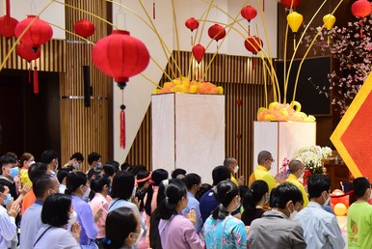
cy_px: 158
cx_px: 304
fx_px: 662
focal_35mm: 64
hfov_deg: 30.5
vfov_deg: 21.2
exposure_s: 1/160
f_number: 4
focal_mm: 38
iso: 2500
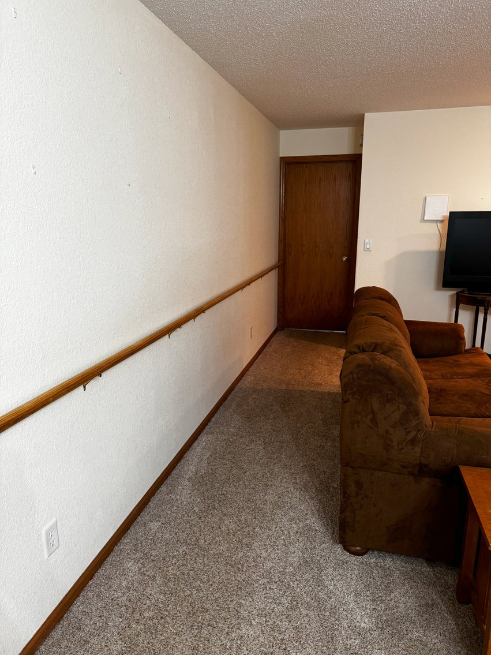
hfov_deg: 56.8
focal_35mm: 24
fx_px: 454
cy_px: 328
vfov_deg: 71.6
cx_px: 246
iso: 400
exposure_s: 1/60
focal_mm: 6.76
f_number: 1.78
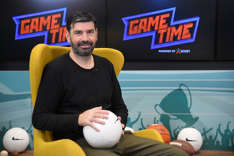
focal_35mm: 78
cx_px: 117
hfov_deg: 26.0
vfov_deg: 17.5
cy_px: 78
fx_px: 507
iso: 2000
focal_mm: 78
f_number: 4
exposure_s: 1/320
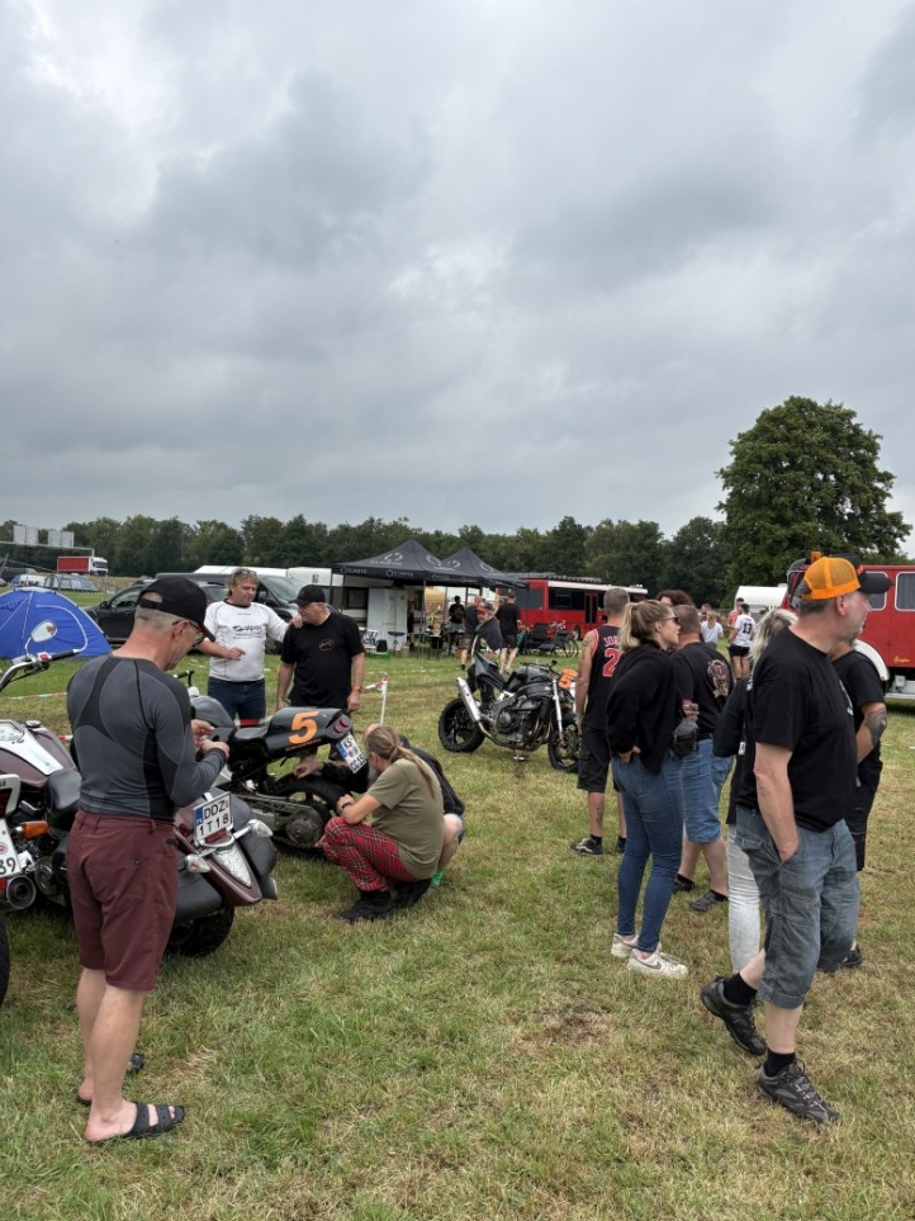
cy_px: 633
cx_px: 470
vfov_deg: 65.3
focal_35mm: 27
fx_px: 952
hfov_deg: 51.3
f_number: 1.6
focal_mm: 5.96
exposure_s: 1/1626
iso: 50
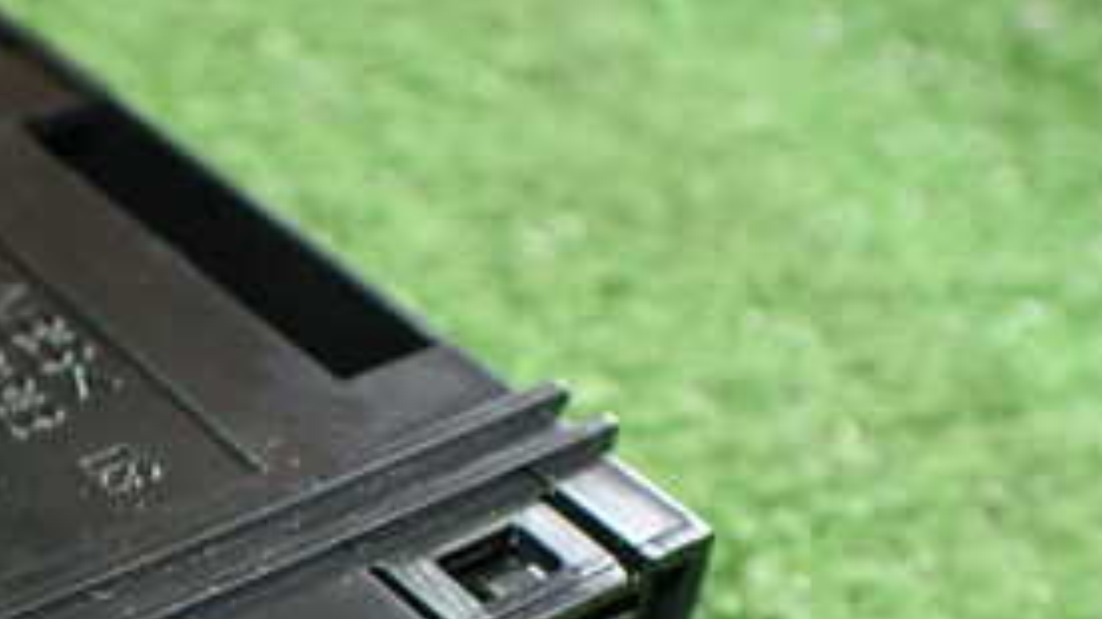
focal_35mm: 71
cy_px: 671
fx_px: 2074
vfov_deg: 16.5
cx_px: 92
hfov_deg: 28.5
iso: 800
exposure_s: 1/80
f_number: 2.3
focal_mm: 5.4
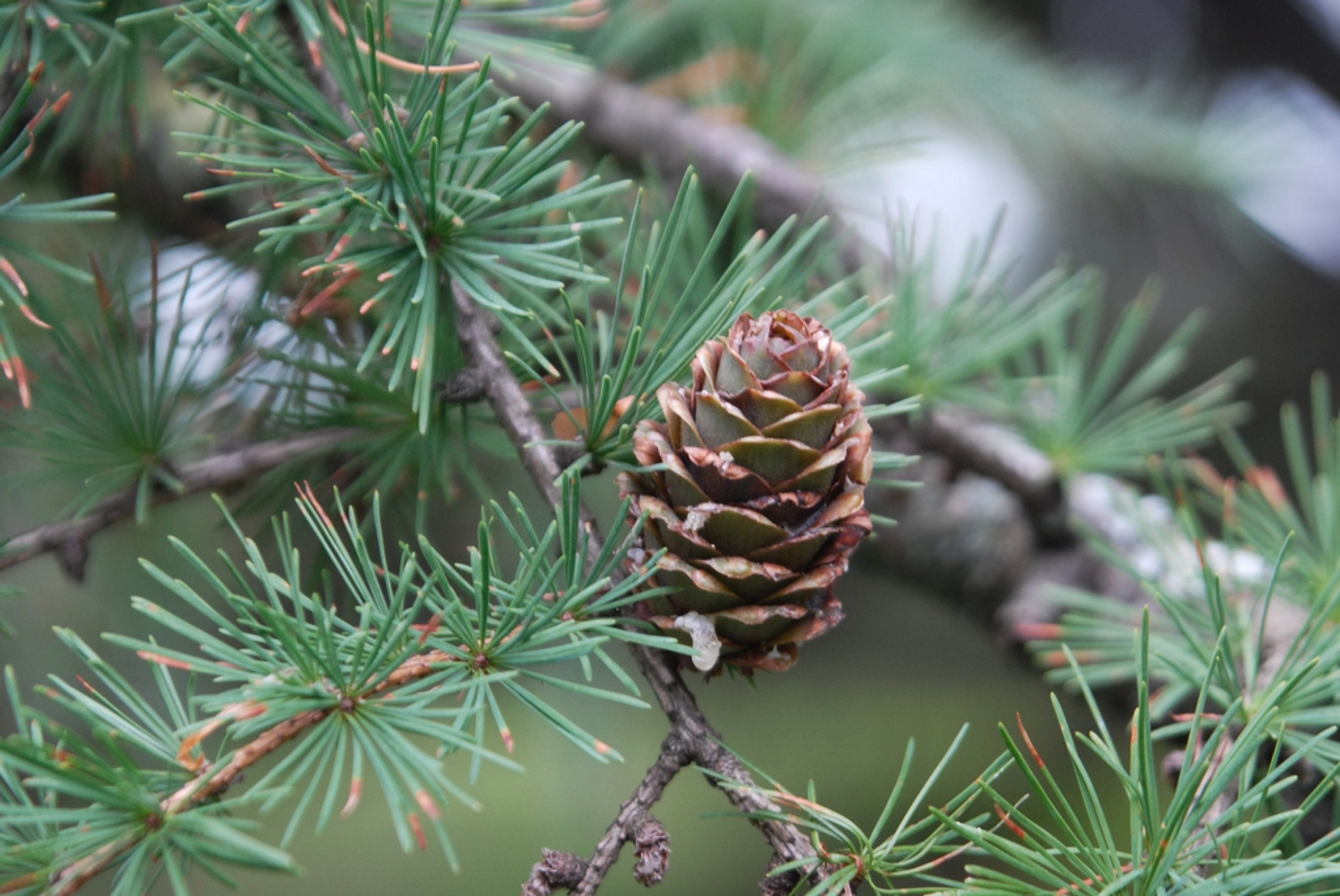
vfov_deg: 10.0
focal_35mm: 138
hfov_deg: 14.8
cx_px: 670
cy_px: 448
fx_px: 5142
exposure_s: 1/50
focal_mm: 92
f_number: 5.3
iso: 400
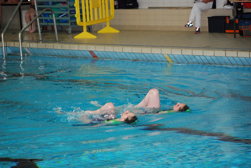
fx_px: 900
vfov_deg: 10.7
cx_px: 126
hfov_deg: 15.9
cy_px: 84
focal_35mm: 129
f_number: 4.5
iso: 1600
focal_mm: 86
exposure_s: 1/125
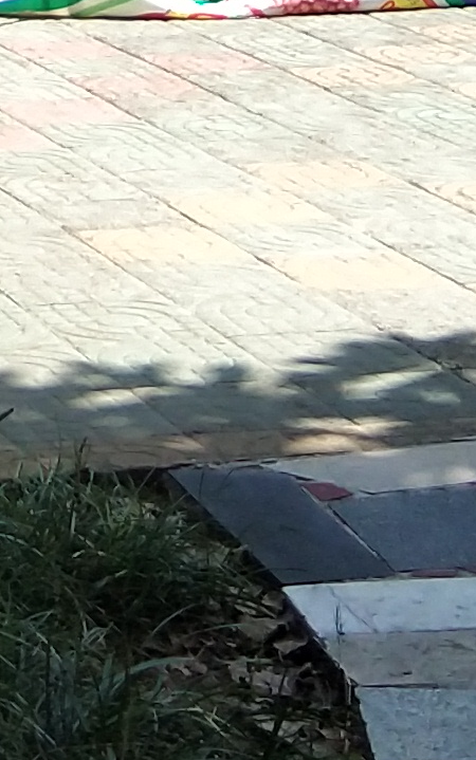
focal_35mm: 190
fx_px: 3940
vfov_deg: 10.1
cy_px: -794
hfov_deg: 6.6
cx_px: -584
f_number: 2.2
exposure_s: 1/375
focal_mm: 3.69
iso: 50
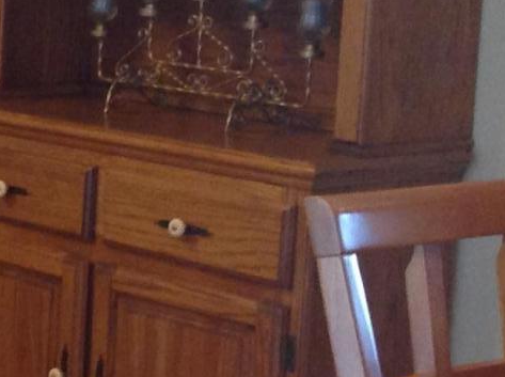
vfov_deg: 10.0
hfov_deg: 12.1
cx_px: -456
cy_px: 107
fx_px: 2155
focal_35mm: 148
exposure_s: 1/15
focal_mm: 4.28
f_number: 2.4
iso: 200
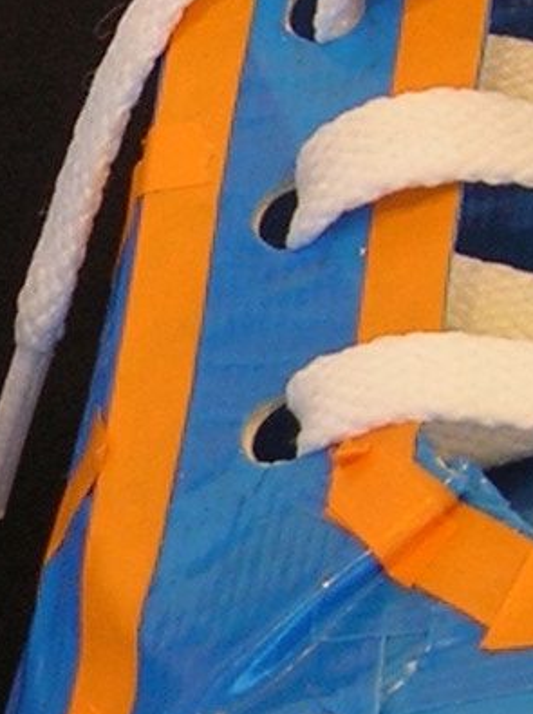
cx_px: -327
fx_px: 4055
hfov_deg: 7.4
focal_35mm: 197
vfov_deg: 10.1
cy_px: 456
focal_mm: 5.7
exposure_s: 1/30
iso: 50
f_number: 2.9
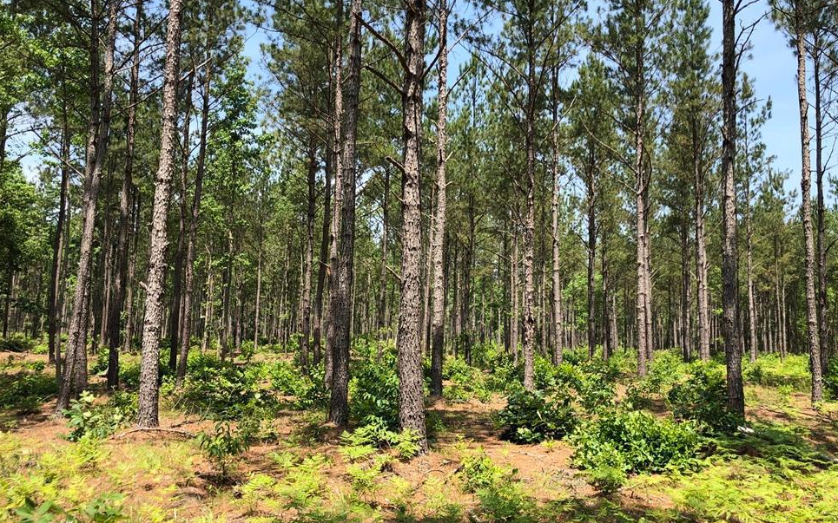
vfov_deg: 40.6
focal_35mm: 31
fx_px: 708
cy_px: 270
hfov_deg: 61.2
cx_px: 420
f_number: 1.8
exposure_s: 1/852
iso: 20
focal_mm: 3.99
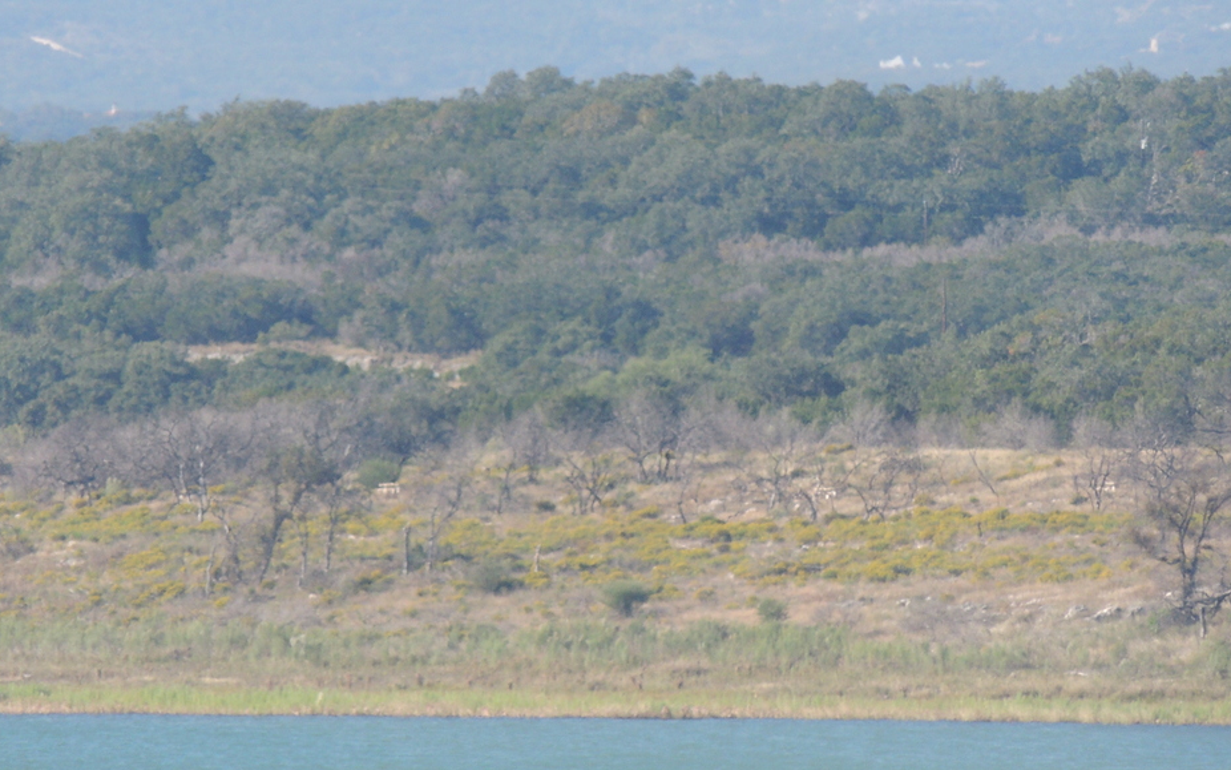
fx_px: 29493
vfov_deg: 1.5
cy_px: 383
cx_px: 493
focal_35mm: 879
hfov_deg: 2.4
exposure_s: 1/800
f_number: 4.9
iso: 250
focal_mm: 107
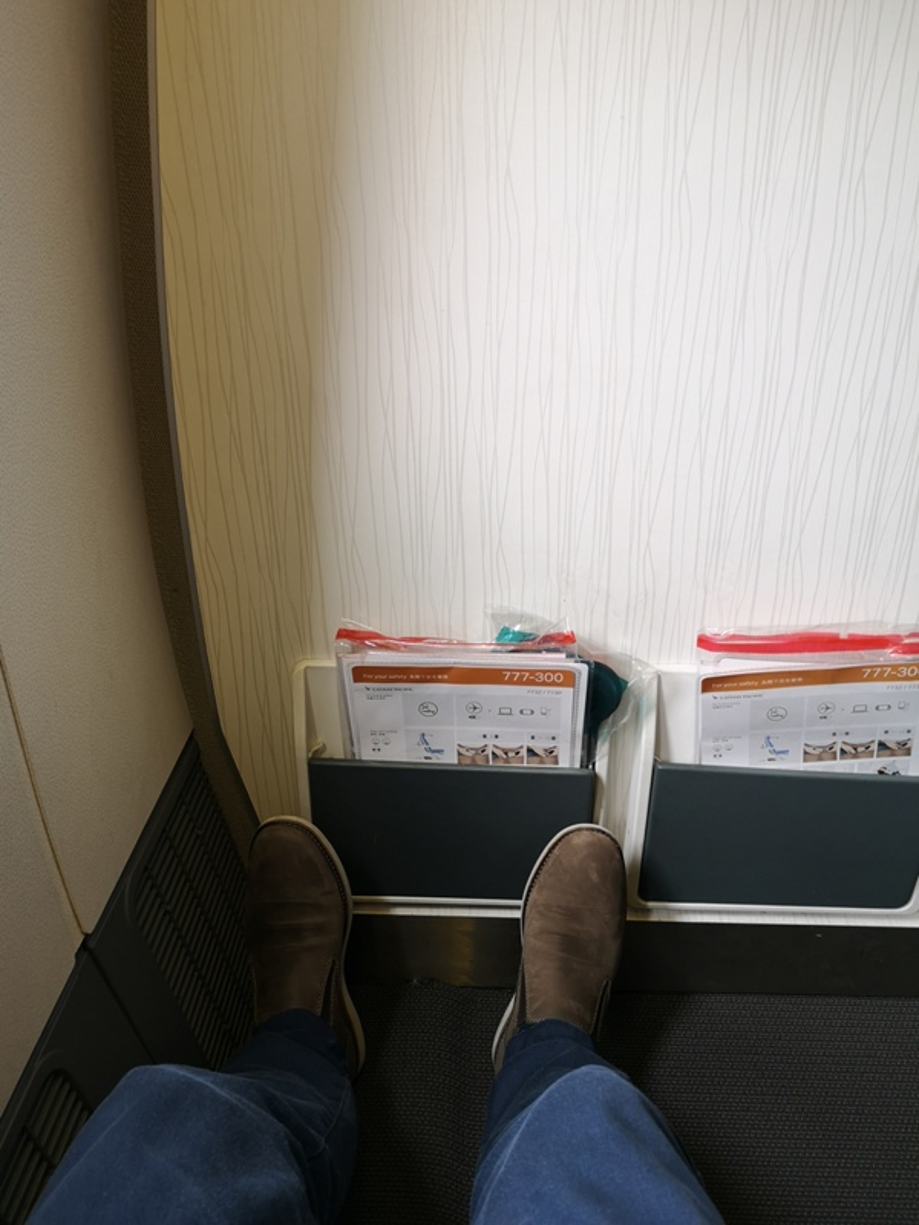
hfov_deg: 51.4
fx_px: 956
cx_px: 460
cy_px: 612
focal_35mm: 27
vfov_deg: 65.3
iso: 100
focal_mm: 3.95
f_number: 1.8
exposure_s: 1/60
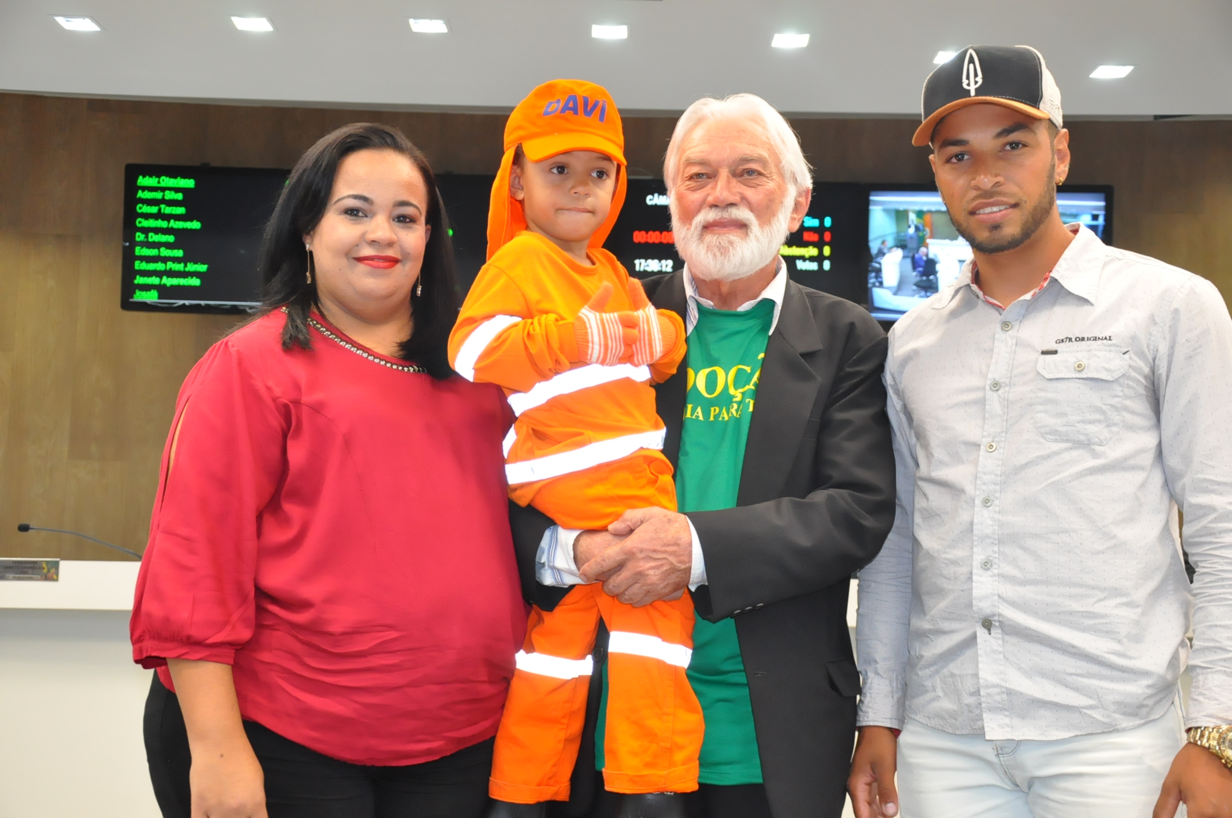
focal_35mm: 51
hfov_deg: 38.9
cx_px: 616
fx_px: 1743
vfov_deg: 26.4
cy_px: 409
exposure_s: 1/80
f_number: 5
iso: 2000
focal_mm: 34
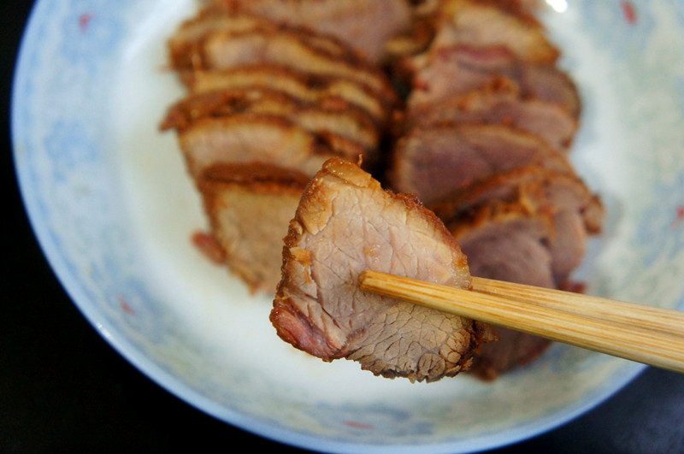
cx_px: 342
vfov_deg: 28.0
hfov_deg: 41.2
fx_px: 911
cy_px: 227
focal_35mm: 48
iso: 1600
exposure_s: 1/10
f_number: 4.5
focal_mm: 32
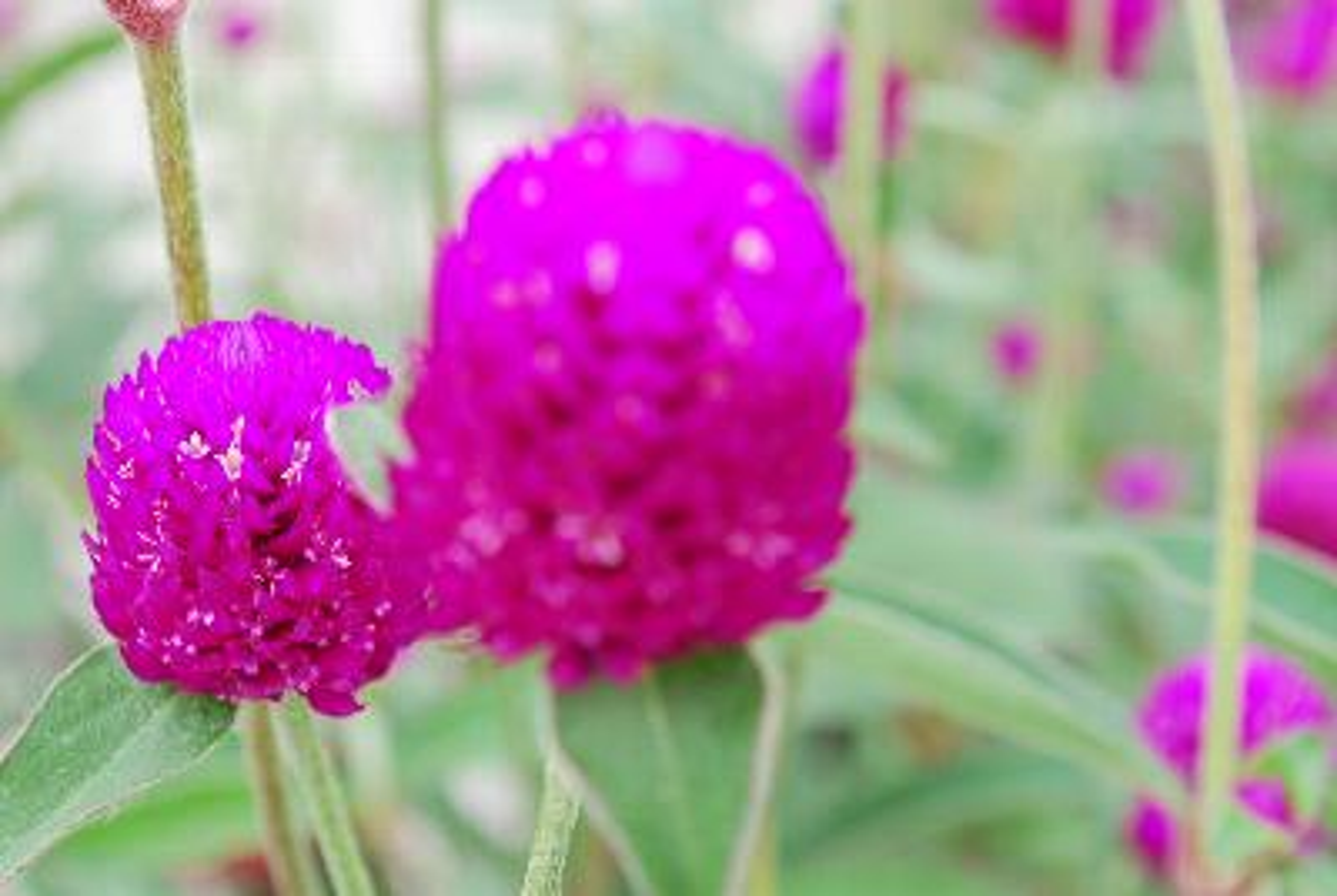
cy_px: 448
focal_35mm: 82
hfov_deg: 24.6
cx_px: 668
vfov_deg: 16.6
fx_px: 3068
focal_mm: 55
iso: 160
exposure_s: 1/60
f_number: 8
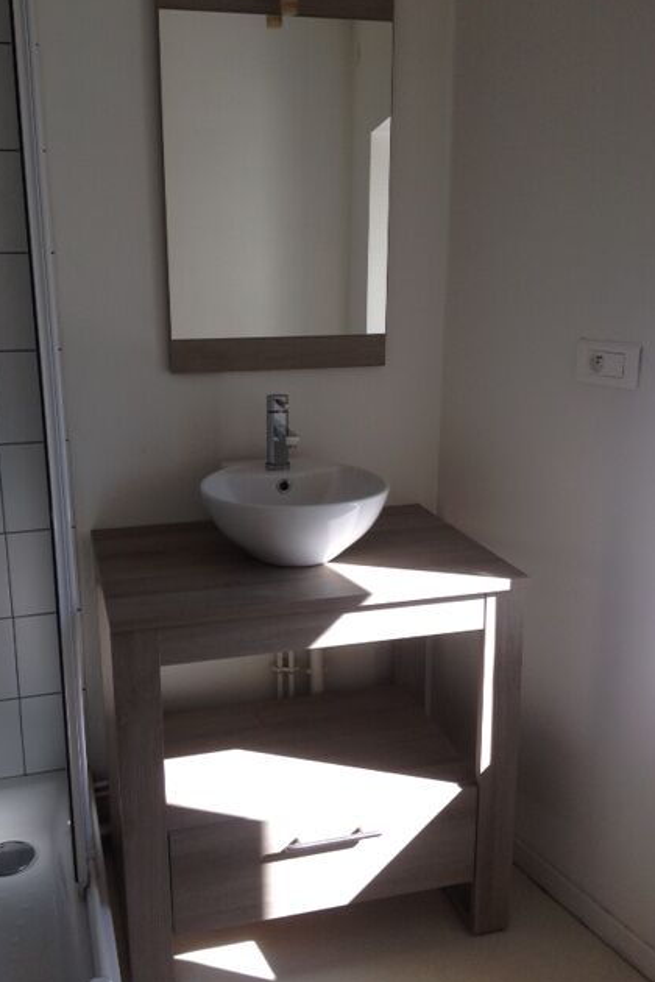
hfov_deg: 35.9
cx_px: 290
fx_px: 1010
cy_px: 491
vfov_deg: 51.9
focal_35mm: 37
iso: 50
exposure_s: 1/232
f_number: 2.4
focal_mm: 4.28
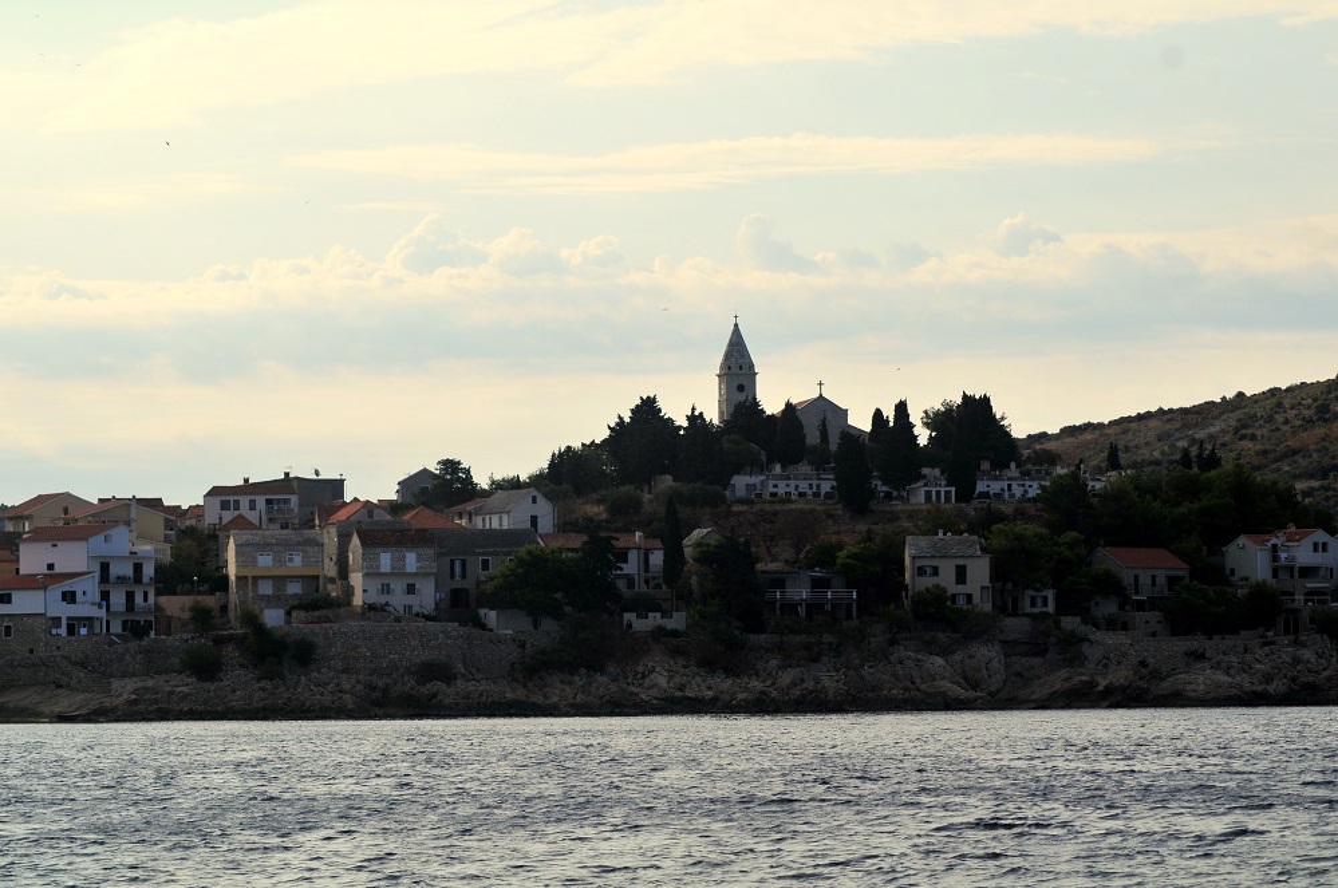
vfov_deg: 10.1
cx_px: 669
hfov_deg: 15.2
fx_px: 5010
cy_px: 444
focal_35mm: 135
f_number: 6.3
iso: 320
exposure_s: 1/3200
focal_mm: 90
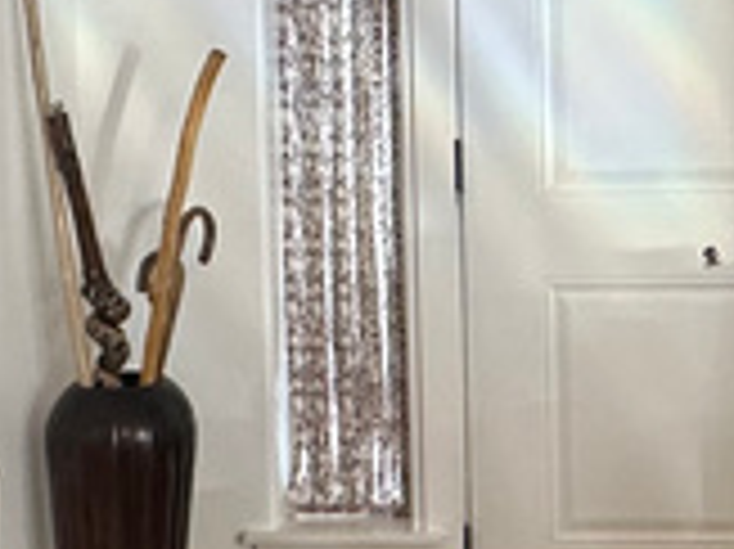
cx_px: 590
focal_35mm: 88
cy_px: 4
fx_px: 1865
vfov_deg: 16.4
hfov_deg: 22.0
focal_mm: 2.22
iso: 250
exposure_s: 1/120
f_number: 2.2
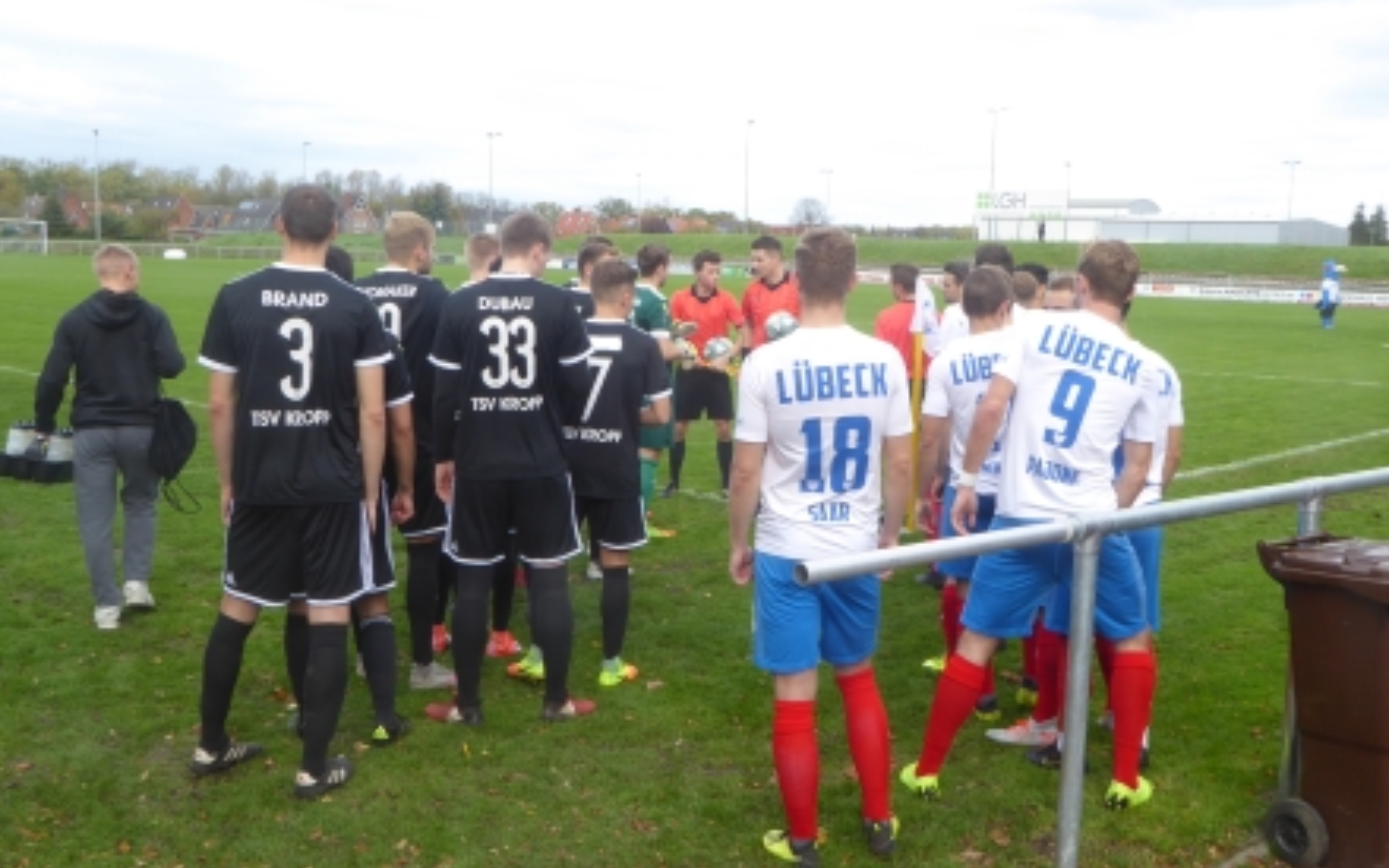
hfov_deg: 51.5
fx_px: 1438
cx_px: 707
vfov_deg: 33.6
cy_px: 432
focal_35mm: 38
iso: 100
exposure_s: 1/60
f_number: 5.6
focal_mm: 6.3
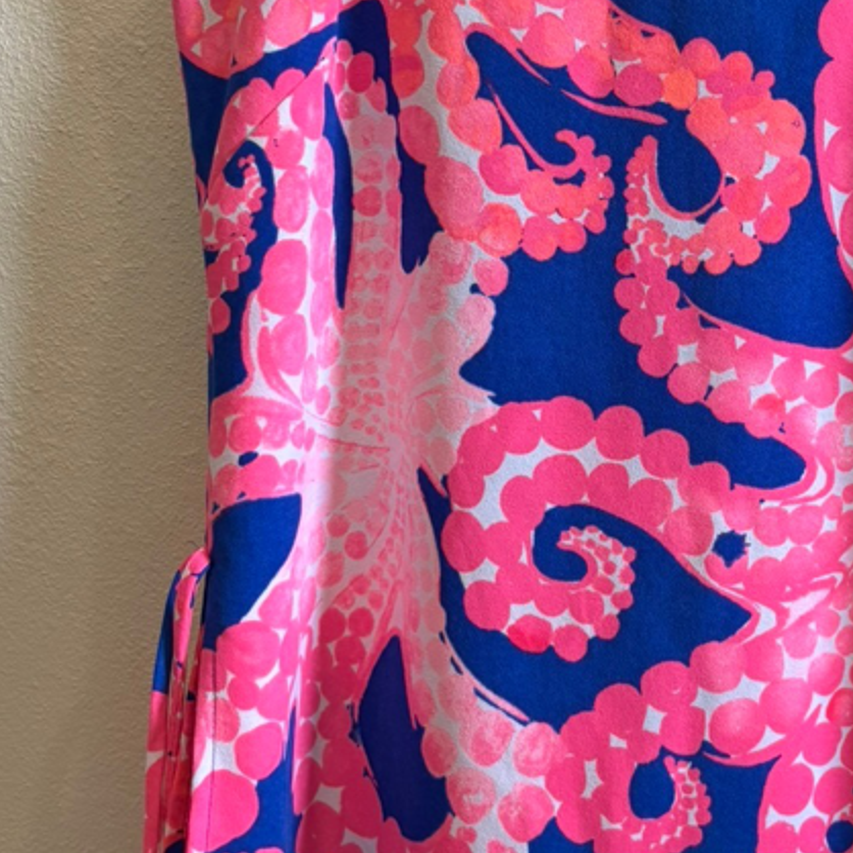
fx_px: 1840
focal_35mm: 66
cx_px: 622
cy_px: 312
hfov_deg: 25.8
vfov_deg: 26.0
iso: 125
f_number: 1.6
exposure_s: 1/60
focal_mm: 5.96
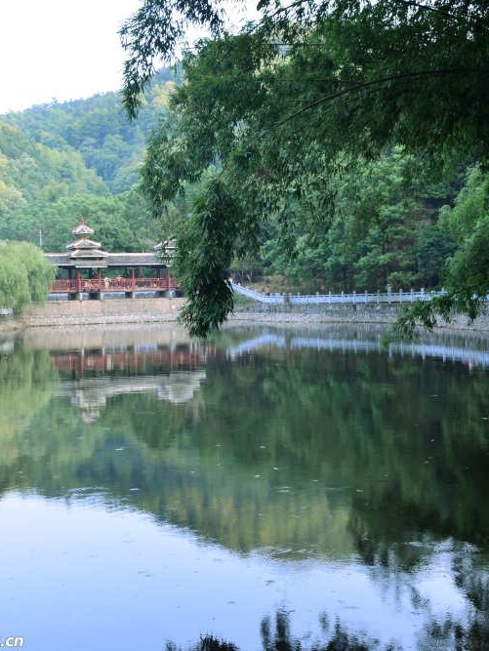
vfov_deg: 36.2
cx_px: 317
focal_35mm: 53
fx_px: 997
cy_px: 327
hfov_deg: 27.4
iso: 560
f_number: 8
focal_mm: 24
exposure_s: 1/60
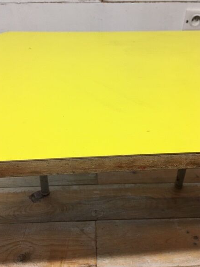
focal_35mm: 32
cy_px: 124
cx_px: 98
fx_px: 247
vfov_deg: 56.8
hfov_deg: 44.2
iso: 64
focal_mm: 4.15
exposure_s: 1/33
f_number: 2.2
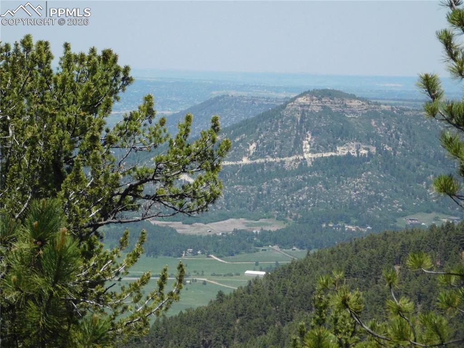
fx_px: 3108
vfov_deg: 6.4
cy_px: 174
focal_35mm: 232
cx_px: 232
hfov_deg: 8.5
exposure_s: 1/1000
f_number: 11.2
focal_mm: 41.3
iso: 800
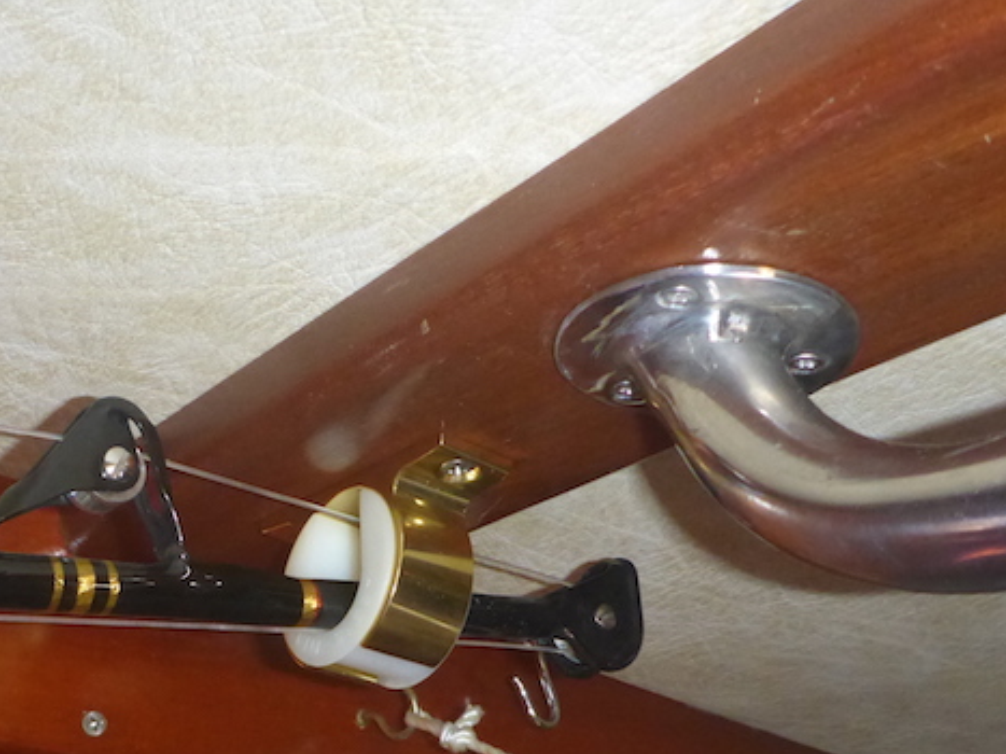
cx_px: 332
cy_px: 592
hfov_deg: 39.2
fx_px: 1395
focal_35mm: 48
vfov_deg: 29.6
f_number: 3.3
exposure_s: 1/60
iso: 800
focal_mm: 4.9
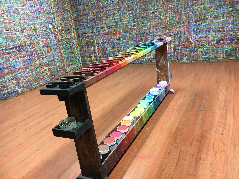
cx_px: 120
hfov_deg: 61.7
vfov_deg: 48.2
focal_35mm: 29
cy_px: 90
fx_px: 200
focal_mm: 4.15
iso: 200
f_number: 2.2
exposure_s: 1/33
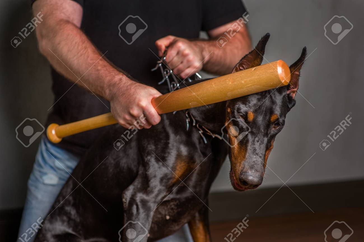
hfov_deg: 23.9
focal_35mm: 85
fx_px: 859
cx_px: 182
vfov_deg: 16.1
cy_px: 121
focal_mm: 85
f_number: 2.8
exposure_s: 1/80
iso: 200
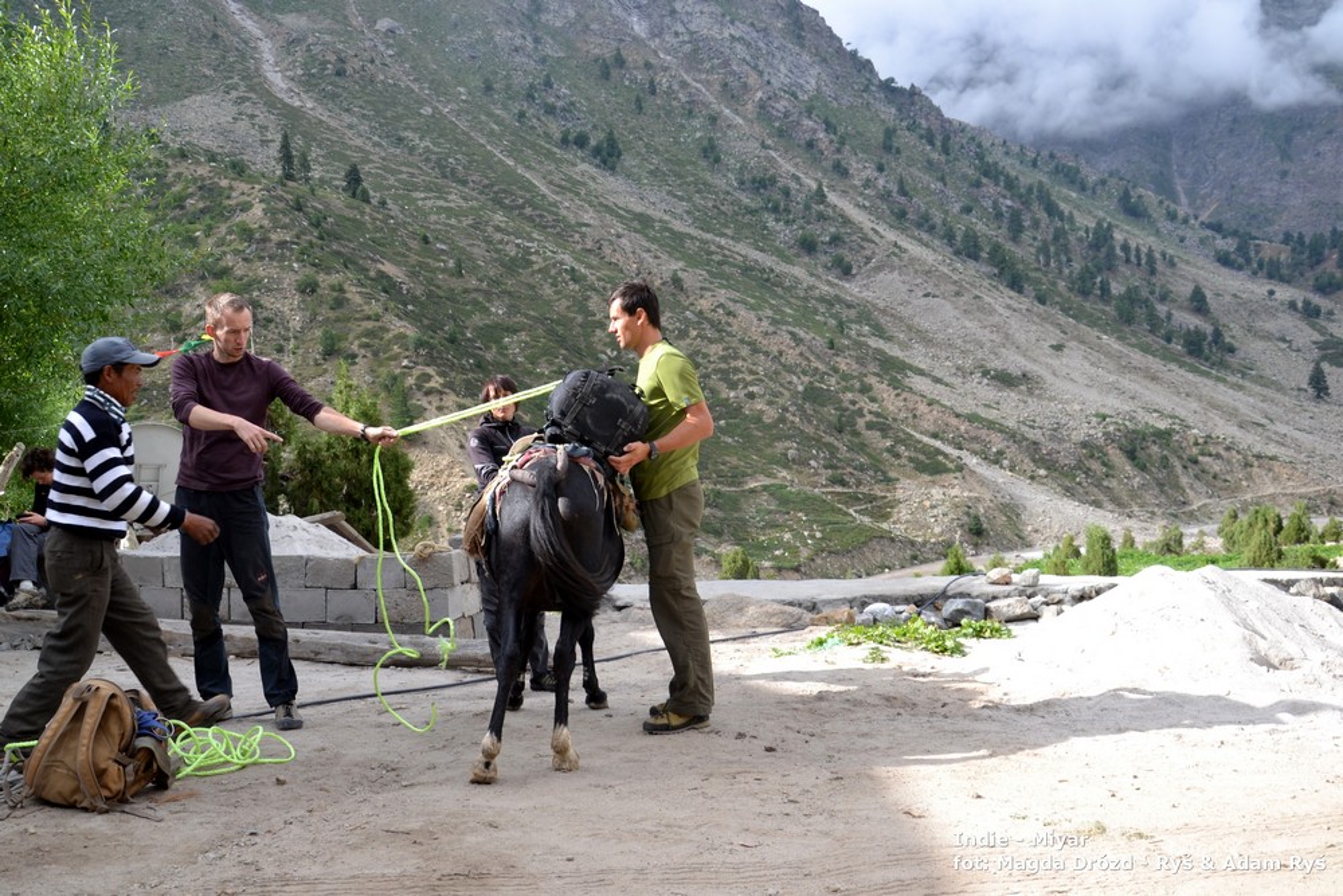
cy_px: 448
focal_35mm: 33
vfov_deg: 40.0
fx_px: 1231
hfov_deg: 57.2
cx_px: 672
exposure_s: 1/160
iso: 100
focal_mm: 22
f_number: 6.3
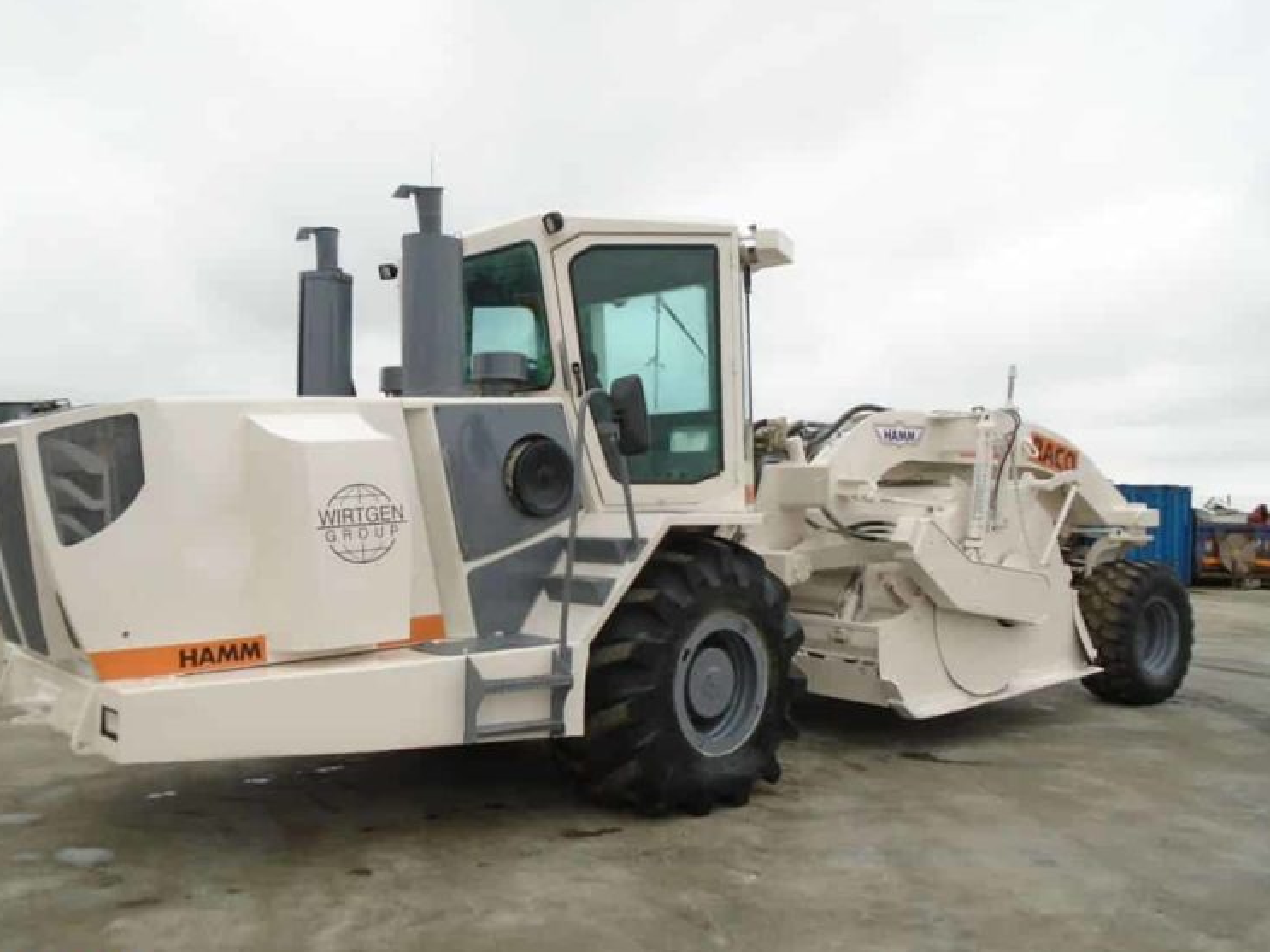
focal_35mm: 28
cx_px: 591
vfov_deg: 49.7
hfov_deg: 63.4
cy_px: 504
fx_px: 1027
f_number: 3.2
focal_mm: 4.6
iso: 100
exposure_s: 1/250
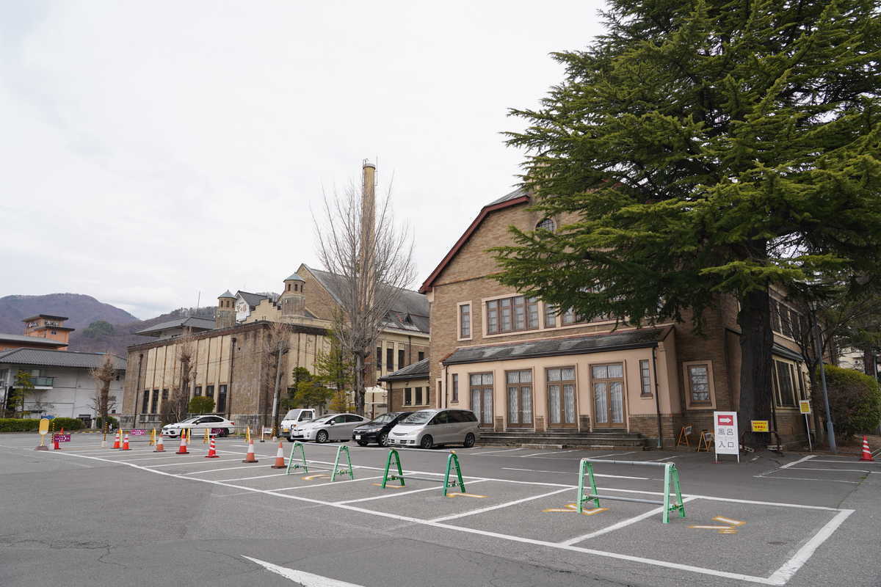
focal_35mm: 24
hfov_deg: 73.7
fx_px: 587
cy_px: 294
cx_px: 440
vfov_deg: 53.1
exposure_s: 1/200
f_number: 7.1
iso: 100
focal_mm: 24
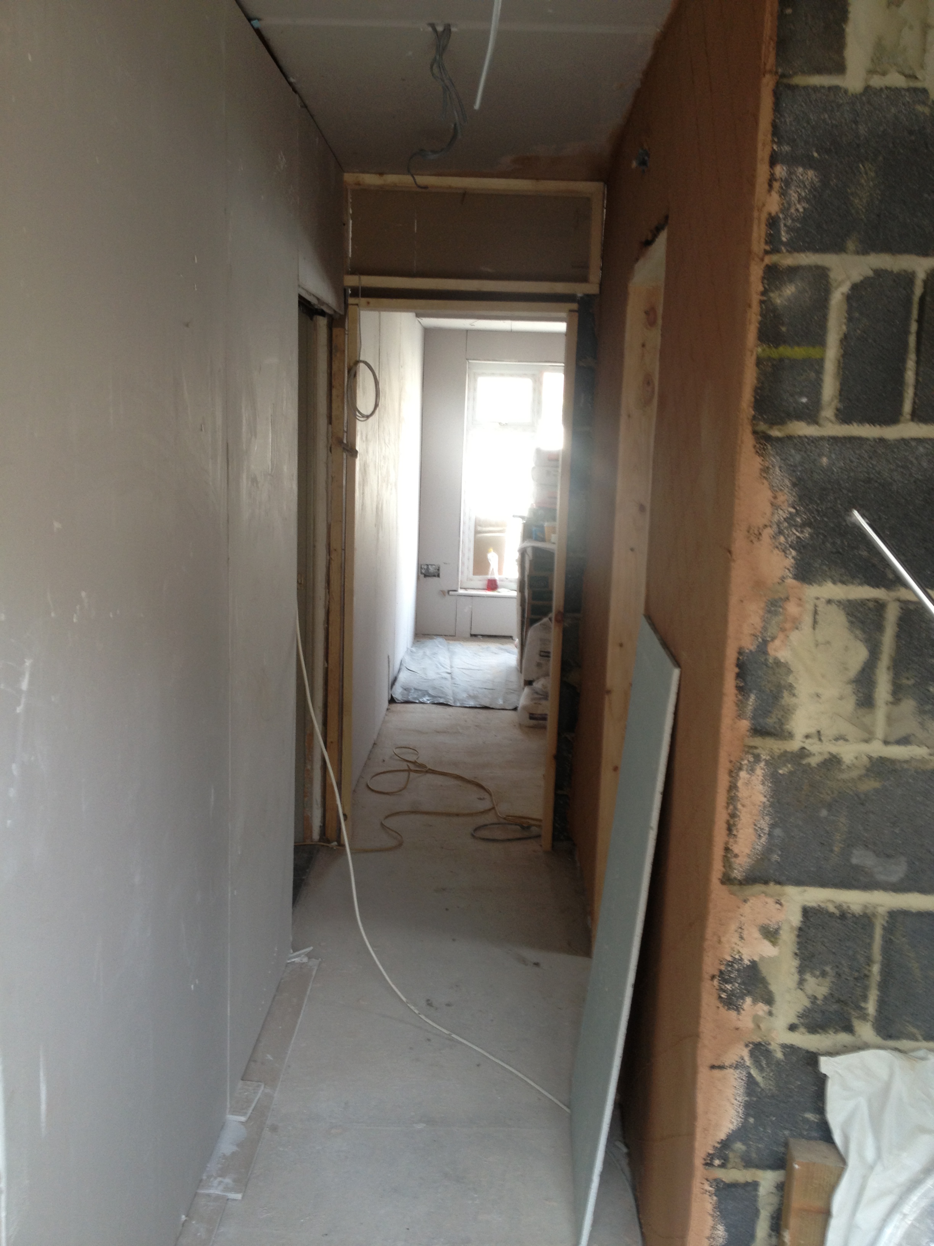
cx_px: 467
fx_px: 1259
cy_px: 623
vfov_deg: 52.6
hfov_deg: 40.7
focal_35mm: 35
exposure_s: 1/20
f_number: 2.4
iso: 64
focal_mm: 4.28
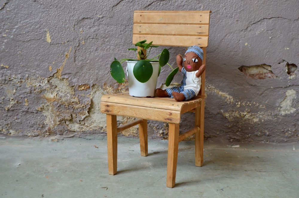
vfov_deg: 26.4
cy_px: 99
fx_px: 423
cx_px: 150
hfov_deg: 38.9
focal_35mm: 51
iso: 1250
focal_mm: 34
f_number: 5
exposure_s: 1/100
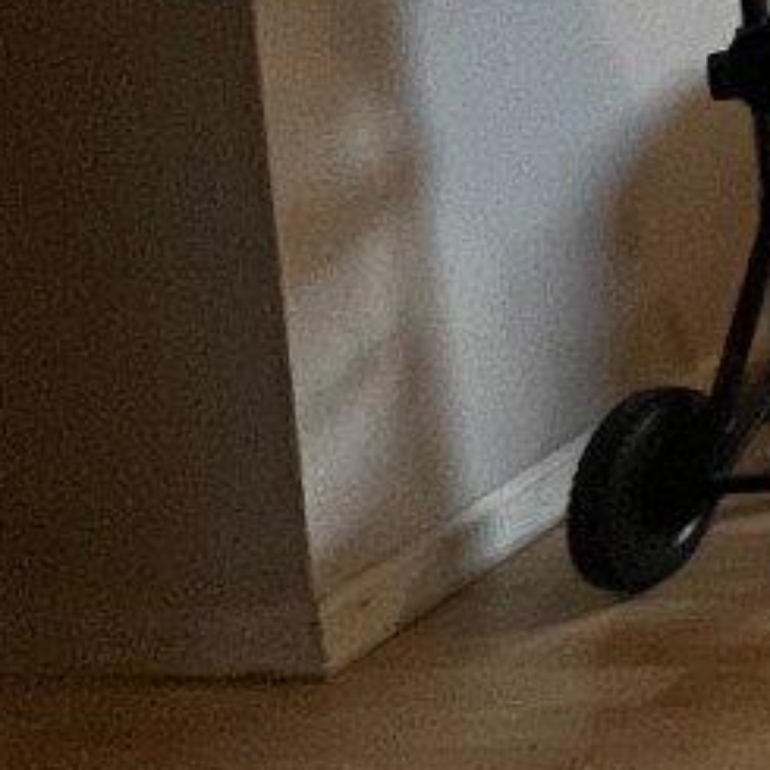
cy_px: -547
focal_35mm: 96
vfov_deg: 15.8
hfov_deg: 10.1
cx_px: 2574
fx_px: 2416
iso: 320
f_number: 1.8
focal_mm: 1.57
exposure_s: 1/60
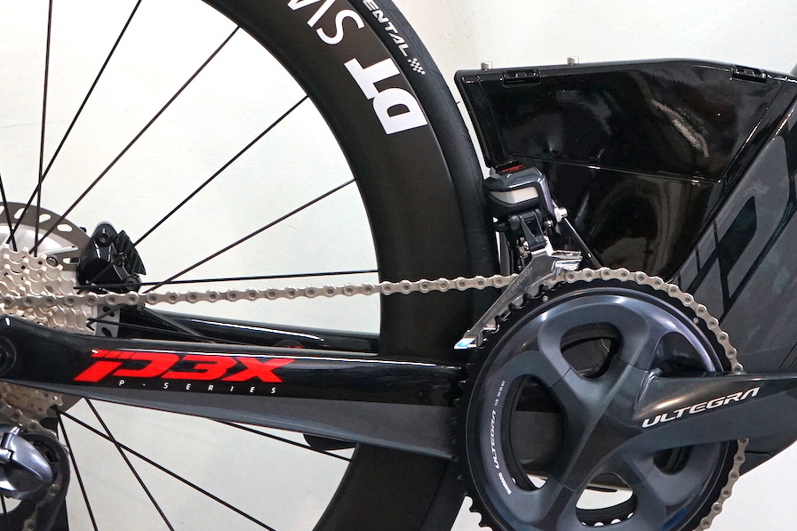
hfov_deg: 25.9
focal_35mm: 78
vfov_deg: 17.2
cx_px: 532
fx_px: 1726
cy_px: 35
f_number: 4
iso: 1600
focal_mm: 35
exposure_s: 1/160
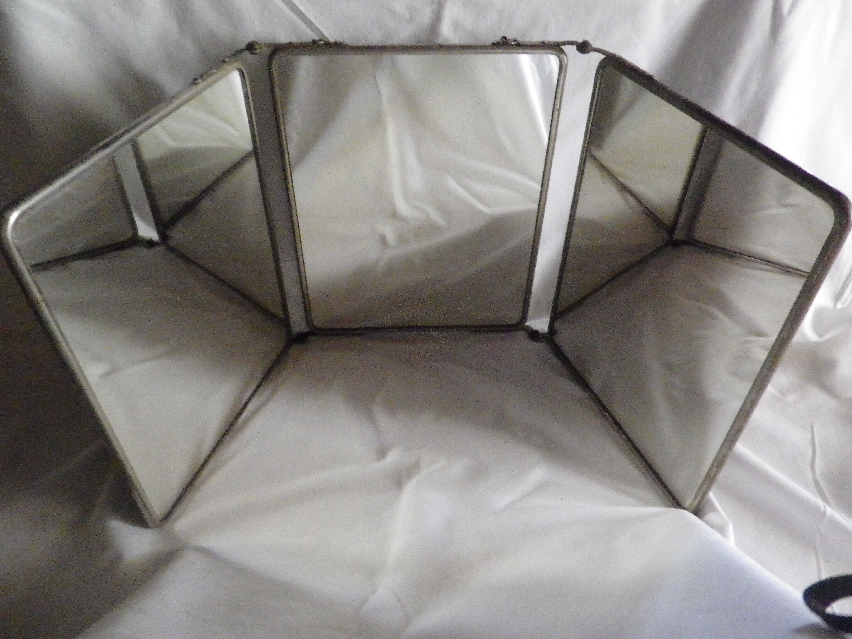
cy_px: 320
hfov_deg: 69.4
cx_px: 426
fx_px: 615
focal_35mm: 25
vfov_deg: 54.9
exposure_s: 1/13
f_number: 3.5
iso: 800
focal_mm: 4.5
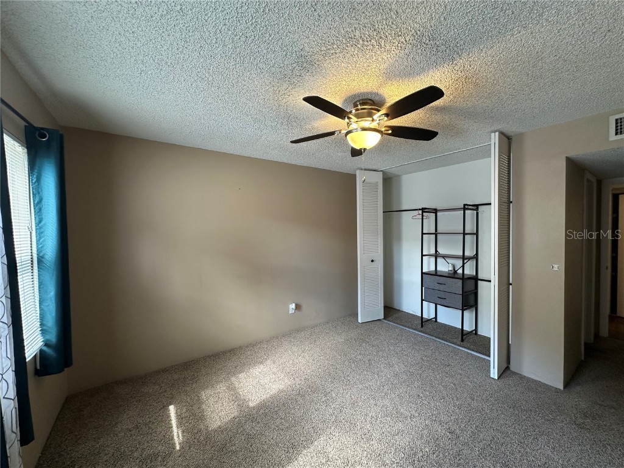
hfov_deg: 102.1
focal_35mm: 14
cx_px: 312
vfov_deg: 85.7
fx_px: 252
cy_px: 234
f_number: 2.2
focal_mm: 2.22
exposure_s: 1/60
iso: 160
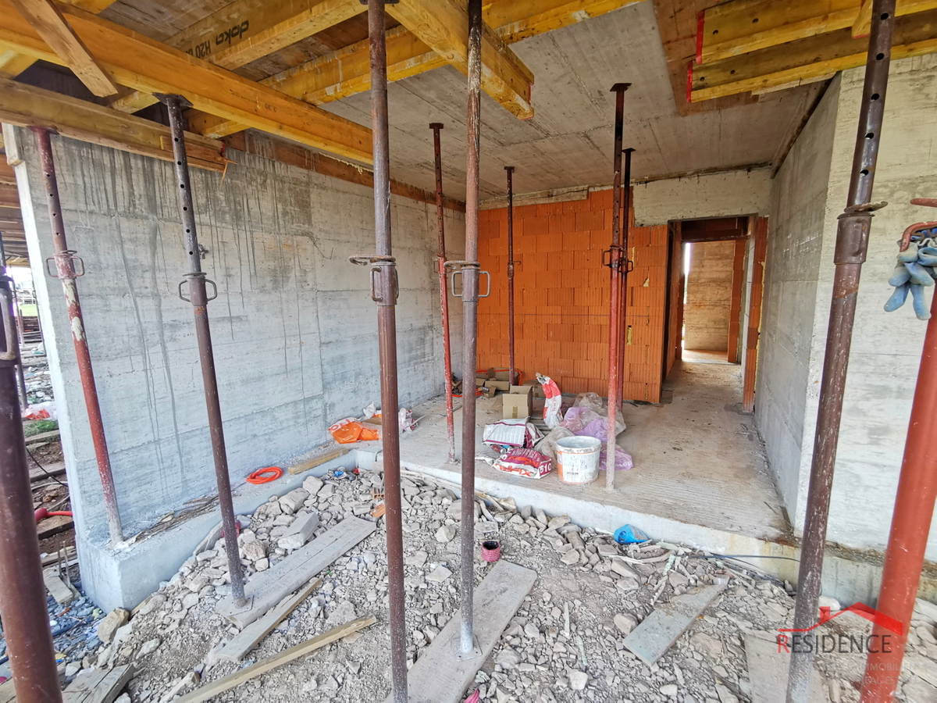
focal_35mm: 16
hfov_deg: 94.5
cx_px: 468
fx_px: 433
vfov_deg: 78.1
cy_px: 352
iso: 125
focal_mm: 2.35
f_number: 2.2
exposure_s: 1/60
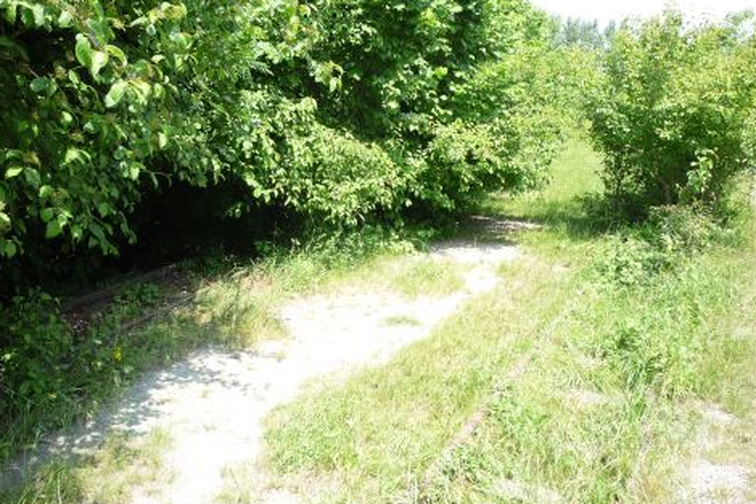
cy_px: 250
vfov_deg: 38.9
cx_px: 378
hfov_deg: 55.8
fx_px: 714
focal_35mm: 34
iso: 100
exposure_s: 1/160
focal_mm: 5.2
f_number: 4
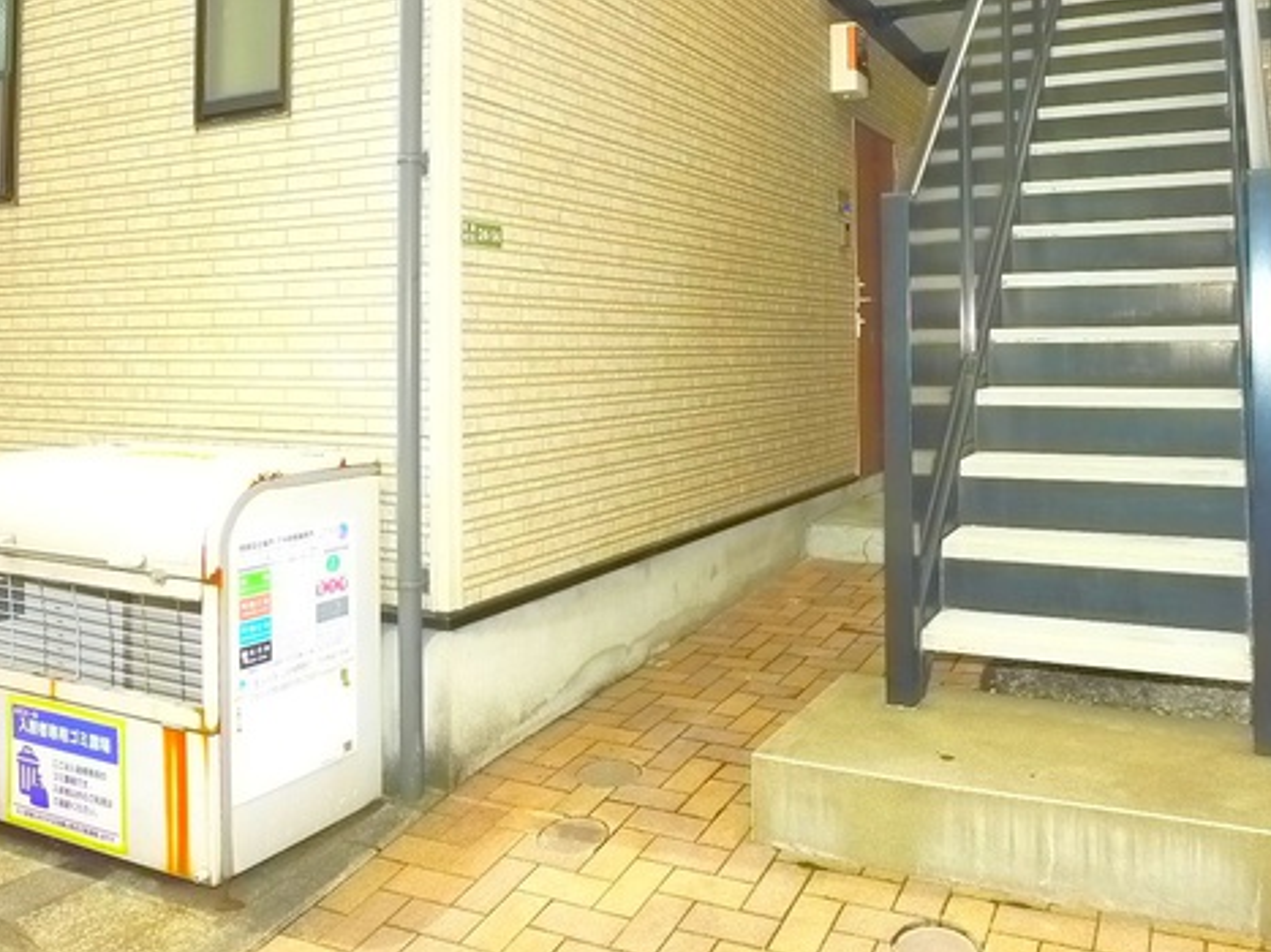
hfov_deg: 51.3
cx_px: 708
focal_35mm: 36
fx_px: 1321
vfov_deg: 39.1
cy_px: 306
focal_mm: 5.1
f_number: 3.2
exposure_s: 1/400
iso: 400
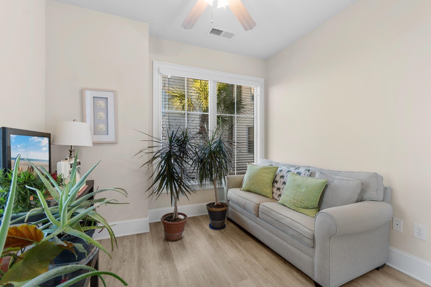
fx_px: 180
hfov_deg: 100.4
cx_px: 216
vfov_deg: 77.3
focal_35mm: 15
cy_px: 144
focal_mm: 10
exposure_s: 1/10
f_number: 4.5
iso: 100
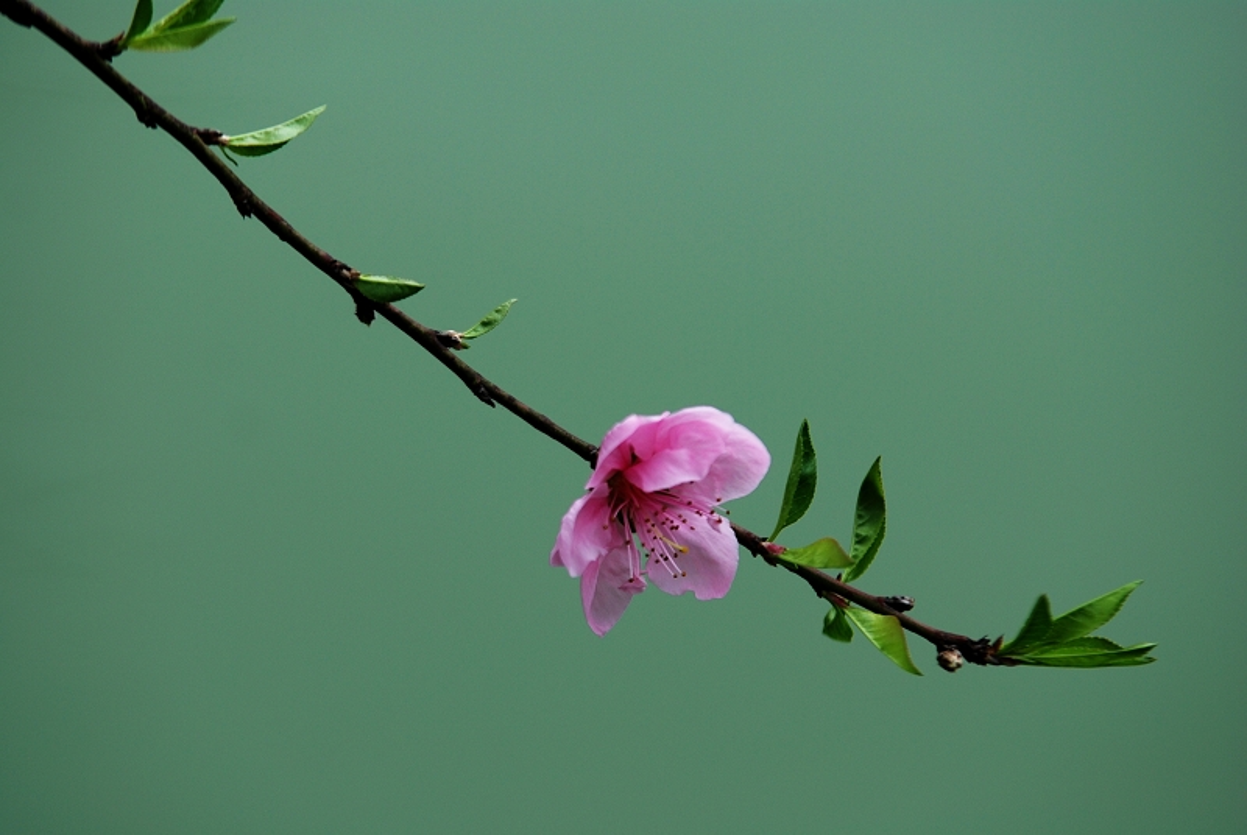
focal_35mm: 248
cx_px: 624
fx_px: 8586
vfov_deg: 5.6
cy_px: 418
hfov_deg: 8.3
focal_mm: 165
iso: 100
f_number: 3.5
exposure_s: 1/500
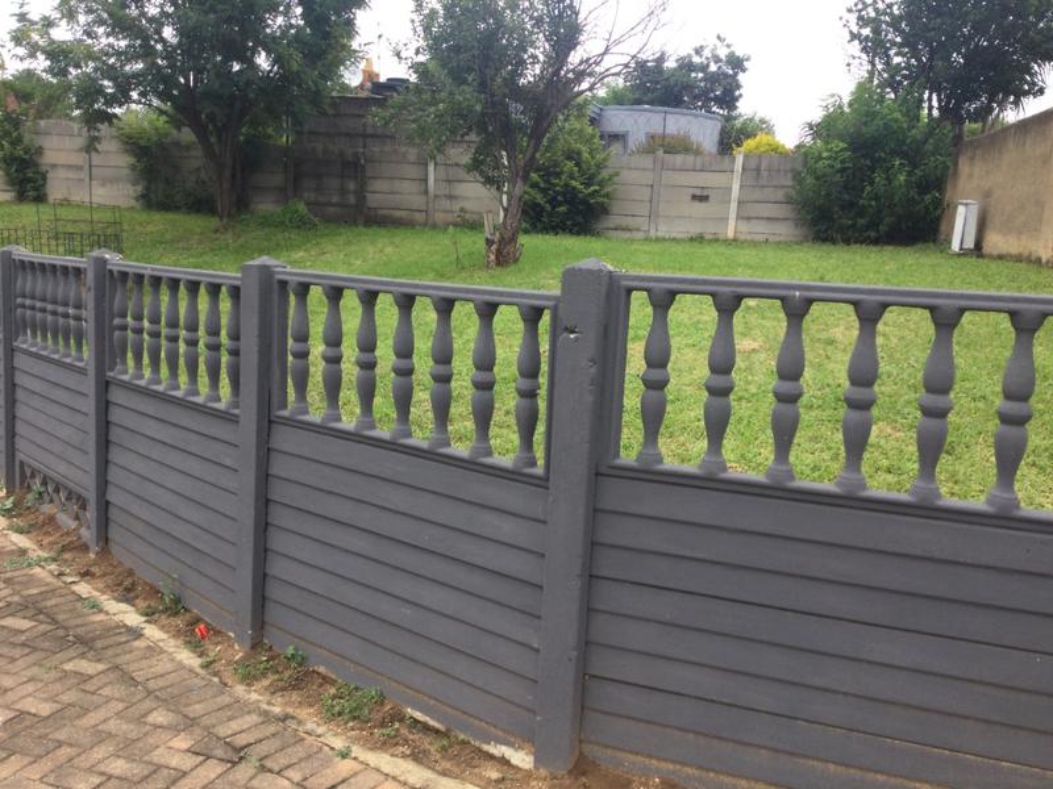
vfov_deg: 45.4
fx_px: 943
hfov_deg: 58.4
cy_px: 394
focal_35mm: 31
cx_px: 526
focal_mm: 3.3
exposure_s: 1/275
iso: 25
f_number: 2.4
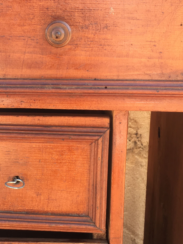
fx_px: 409
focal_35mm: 58
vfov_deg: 33.2
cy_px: 104
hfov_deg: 25.1
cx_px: 63
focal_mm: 4.15
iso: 32
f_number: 2.2
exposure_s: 1/100
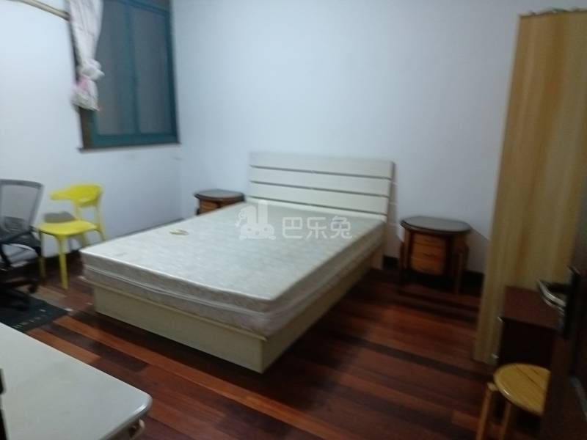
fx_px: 407
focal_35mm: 24
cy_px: 220
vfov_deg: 56.8
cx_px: 294
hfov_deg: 71.6
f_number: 1.75
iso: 3382
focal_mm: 5.25
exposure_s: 1/16.7
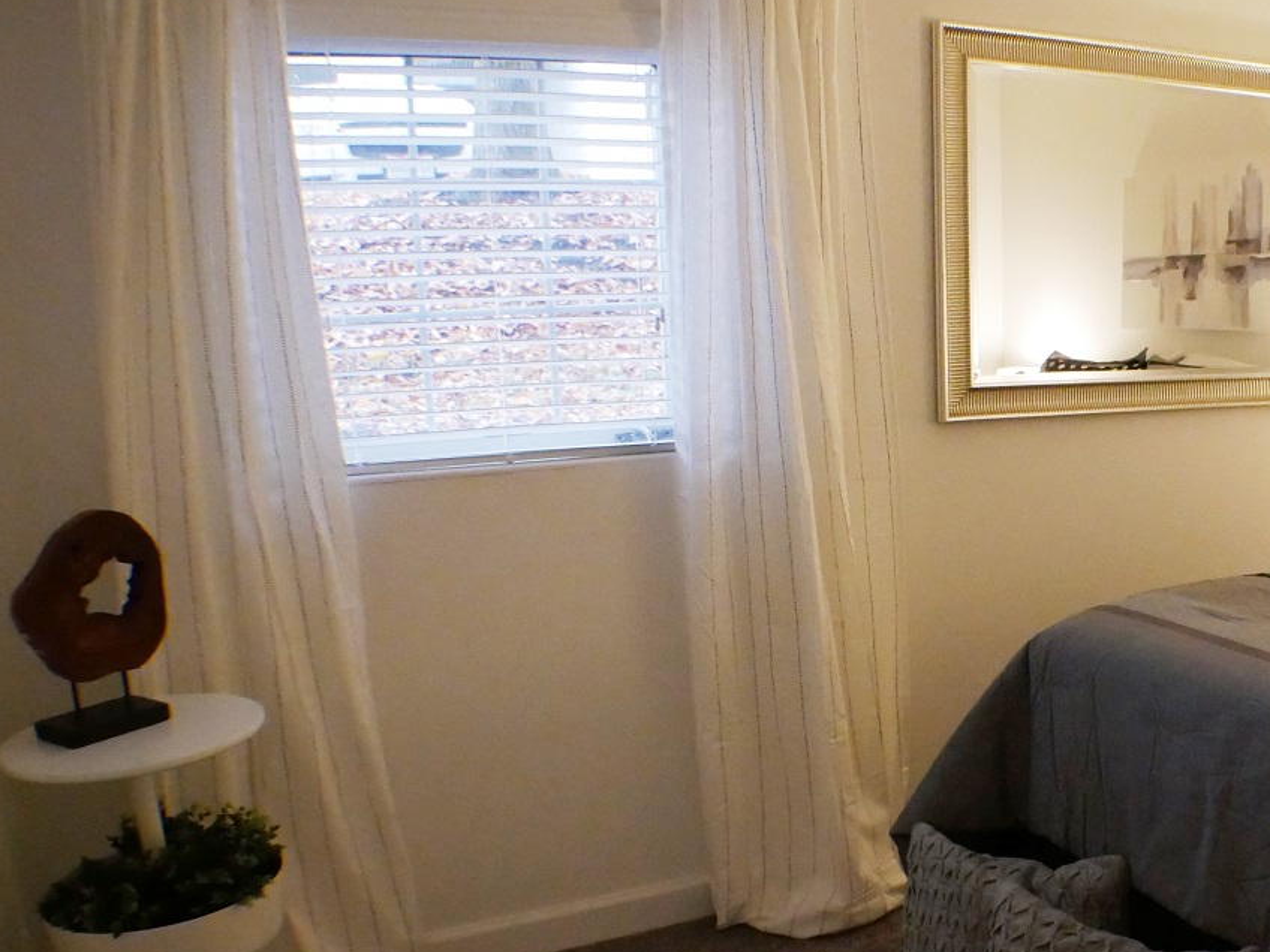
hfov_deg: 39.0
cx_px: 1087
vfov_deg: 31.3
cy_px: 630
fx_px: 1688
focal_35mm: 46
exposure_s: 1/160
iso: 3200
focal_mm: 13
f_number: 3.5
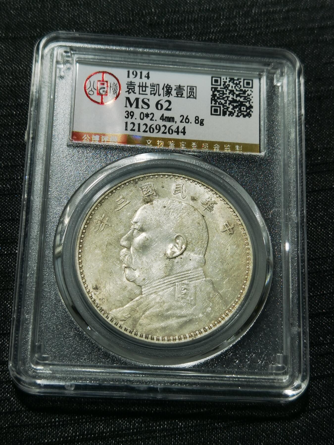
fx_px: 772
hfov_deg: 24.4
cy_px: 222
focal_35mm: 60
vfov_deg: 32.2
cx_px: 167
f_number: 1.9
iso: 50
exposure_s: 1/103
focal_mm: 6.67
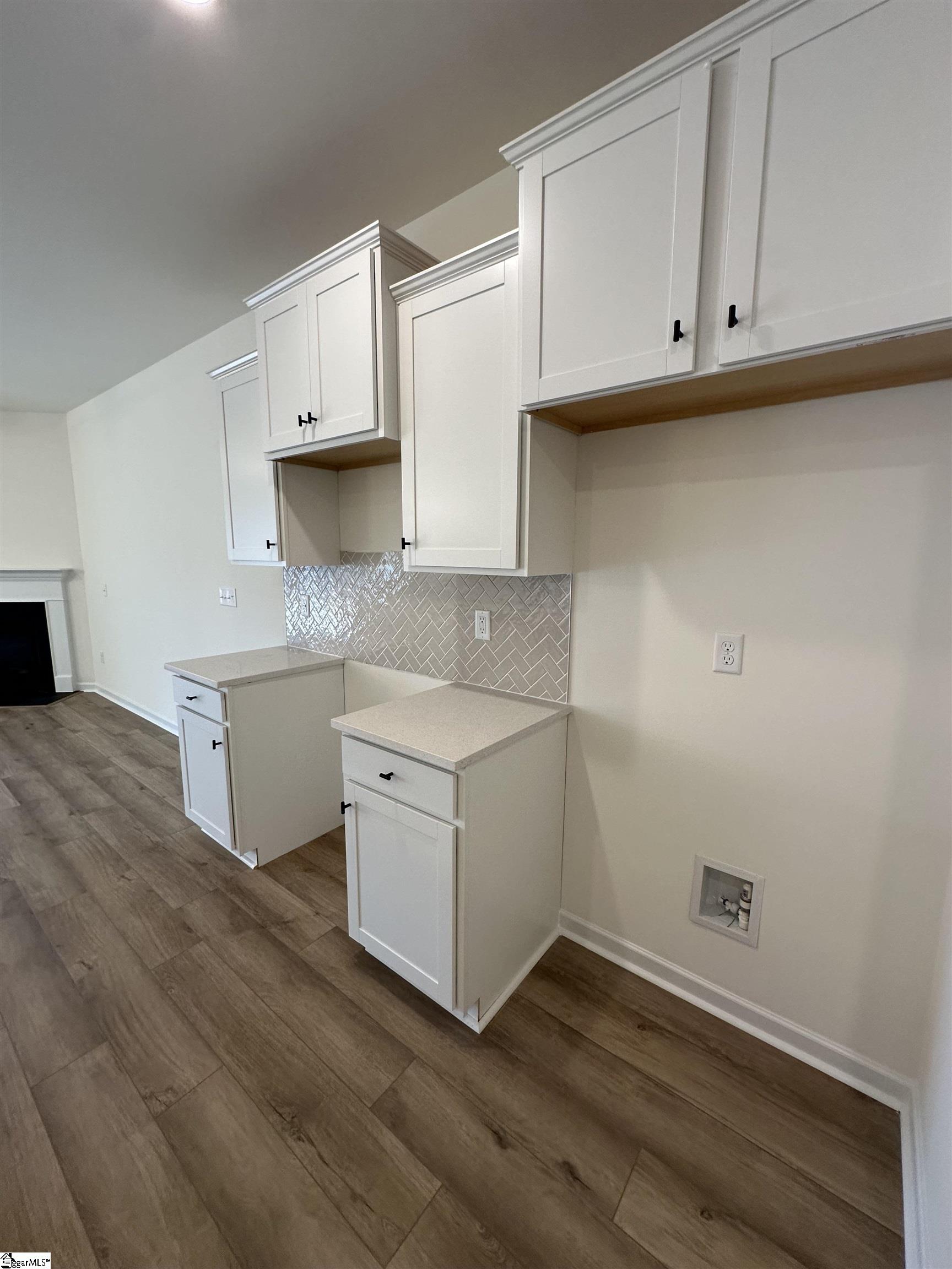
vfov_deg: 102.1
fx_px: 513
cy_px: 634
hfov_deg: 85.7
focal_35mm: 14
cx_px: 476
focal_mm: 2.22
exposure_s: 1/120
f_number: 2.2
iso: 160
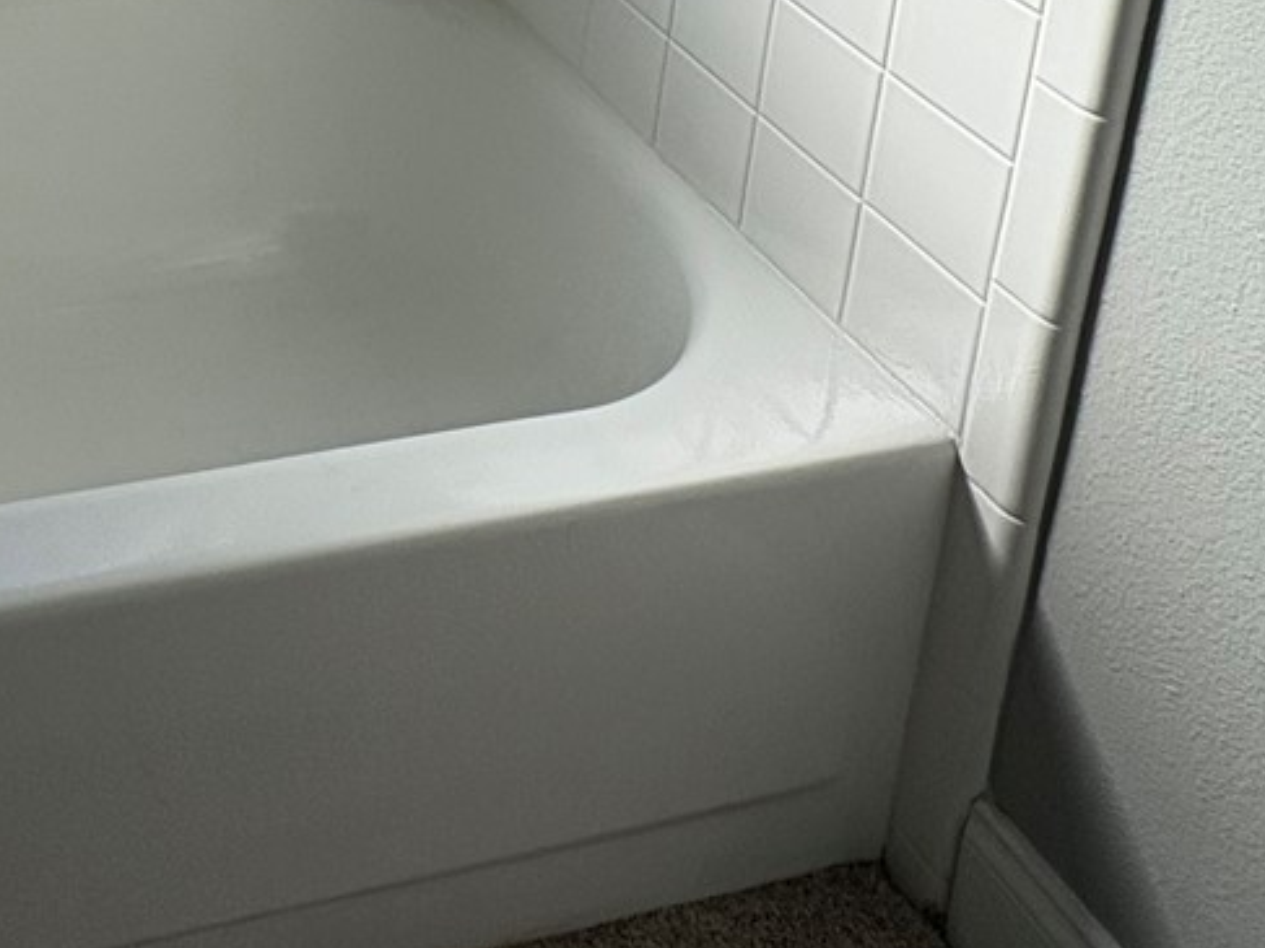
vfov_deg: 24.0
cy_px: -514
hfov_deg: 36.1
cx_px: -65
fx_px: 1681
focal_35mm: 46
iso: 40
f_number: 2.2
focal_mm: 2.22
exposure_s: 1/831
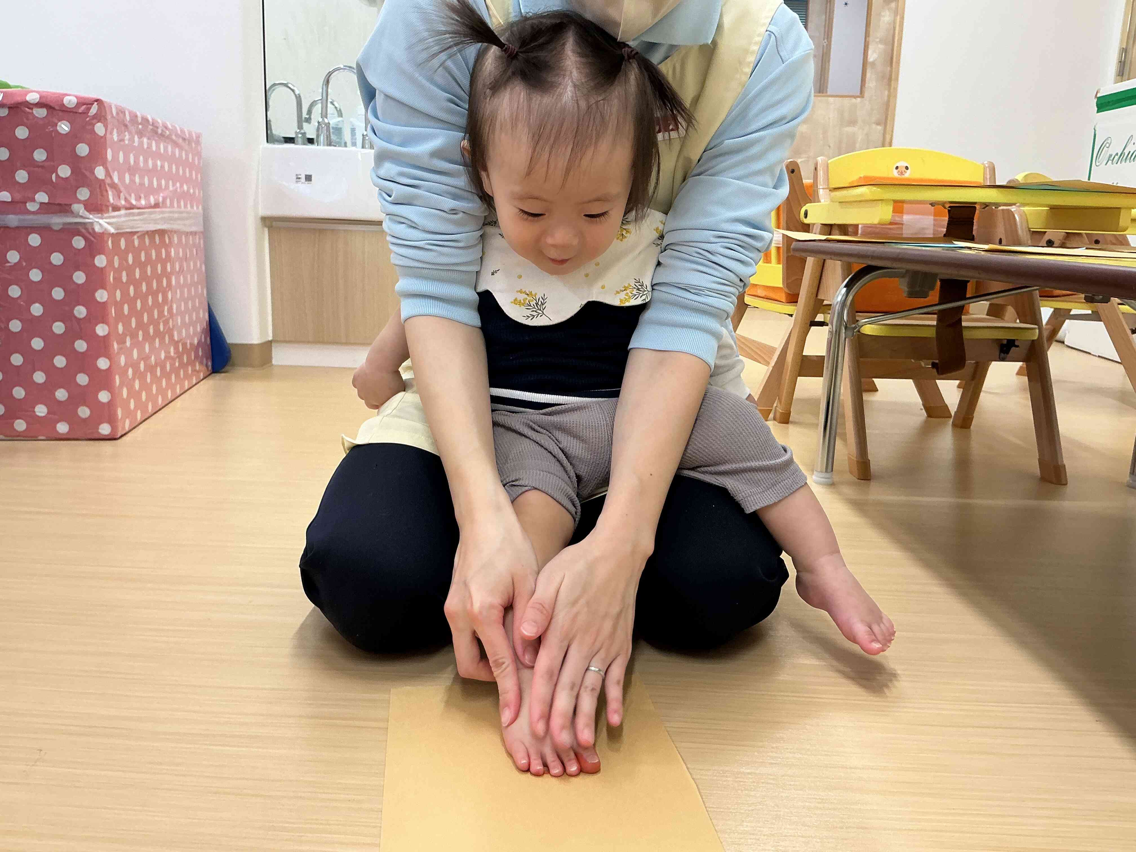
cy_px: 426
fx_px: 952
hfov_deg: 61.7
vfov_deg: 48.2
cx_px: 568
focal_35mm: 29
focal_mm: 3
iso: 50
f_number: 1.8
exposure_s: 1/60
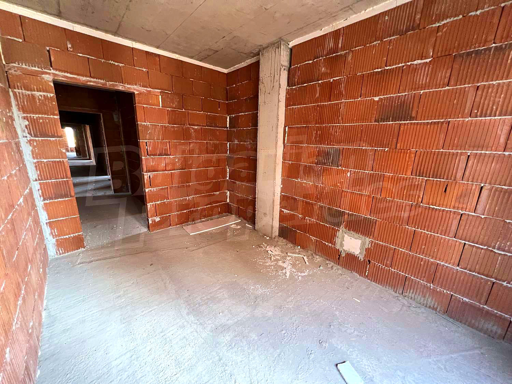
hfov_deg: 106.2
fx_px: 192
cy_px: 192
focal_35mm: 13
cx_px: 256
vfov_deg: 89.9
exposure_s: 1/60
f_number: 1.8
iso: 500
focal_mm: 1.57
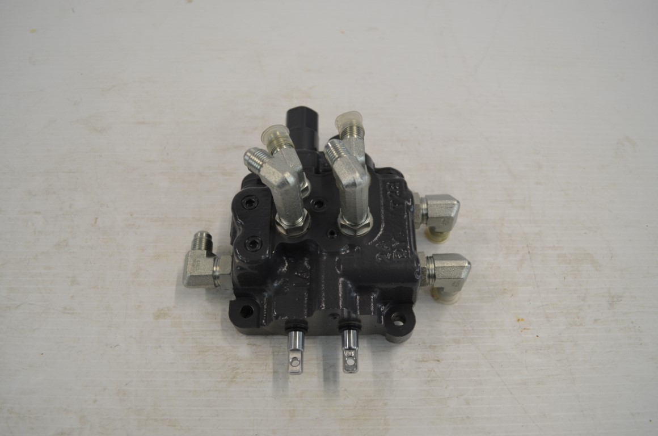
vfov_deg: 43.4
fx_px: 547
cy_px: 218
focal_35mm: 30
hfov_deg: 62.0
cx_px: 329
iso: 400
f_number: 5
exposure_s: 1/100
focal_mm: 20
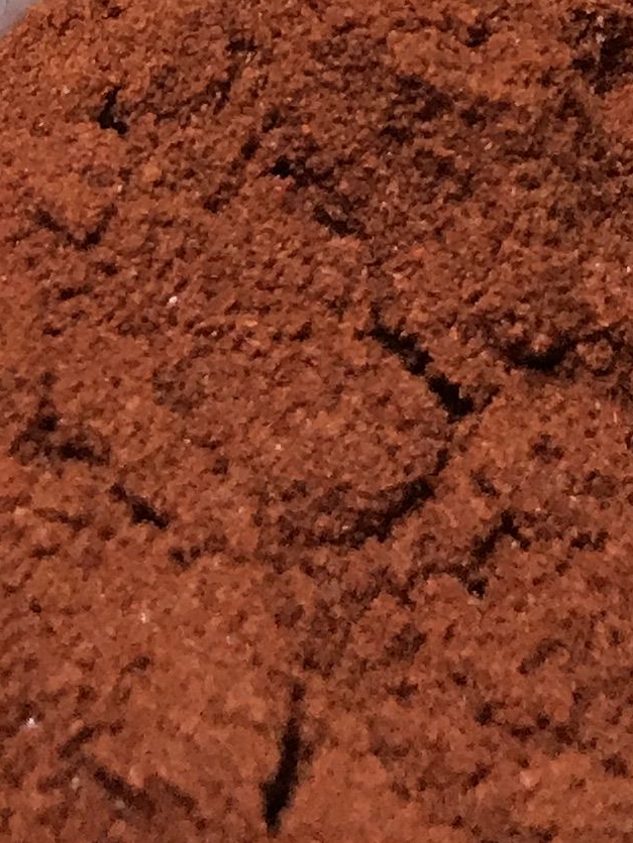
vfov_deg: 12.6
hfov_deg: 10.8
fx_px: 3292
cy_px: -920
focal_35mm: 135
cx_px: -155
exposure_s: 1/33
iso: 32
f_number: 1.8
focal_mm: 3.99
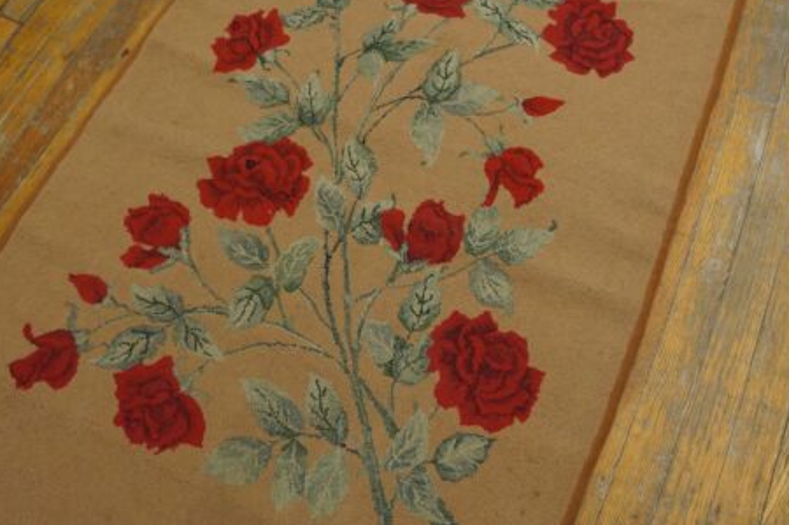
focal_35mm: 36
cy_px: 187
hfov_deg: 53.1
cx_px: 435
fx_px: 788
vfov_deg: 36.5
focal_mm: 18
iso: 1600
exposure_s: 1/160
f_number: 4
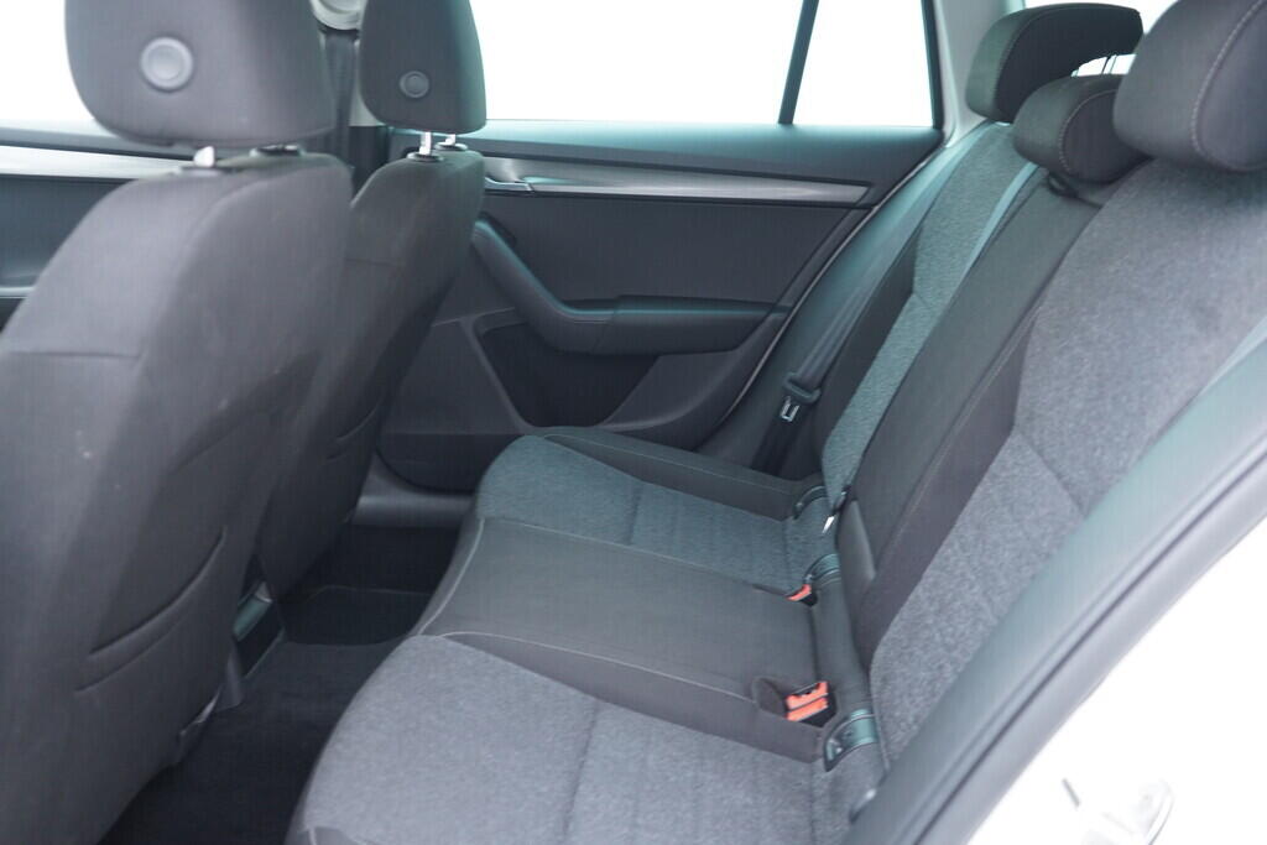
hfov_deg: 53.1
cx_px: 634
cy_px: 422
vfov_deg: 36.9
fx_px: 1267
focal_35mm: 36
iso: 640
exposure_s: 1/40
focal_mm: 24
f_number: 2.8
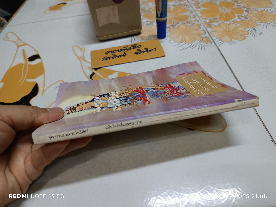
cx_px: 138
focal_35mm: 24
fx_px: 191
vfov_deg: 56.8
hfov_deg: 71.6
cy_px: 104
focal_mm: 5.31
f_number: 1.7
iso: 960
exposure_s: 1/33.3
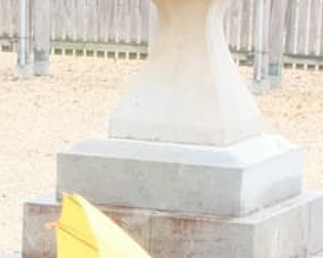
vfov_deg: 5.7
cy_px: 494
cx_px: -92
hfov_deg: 7.2
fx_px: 2542
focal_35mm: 266
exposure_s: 1/125
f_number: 8
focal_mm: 30.8
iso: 3200
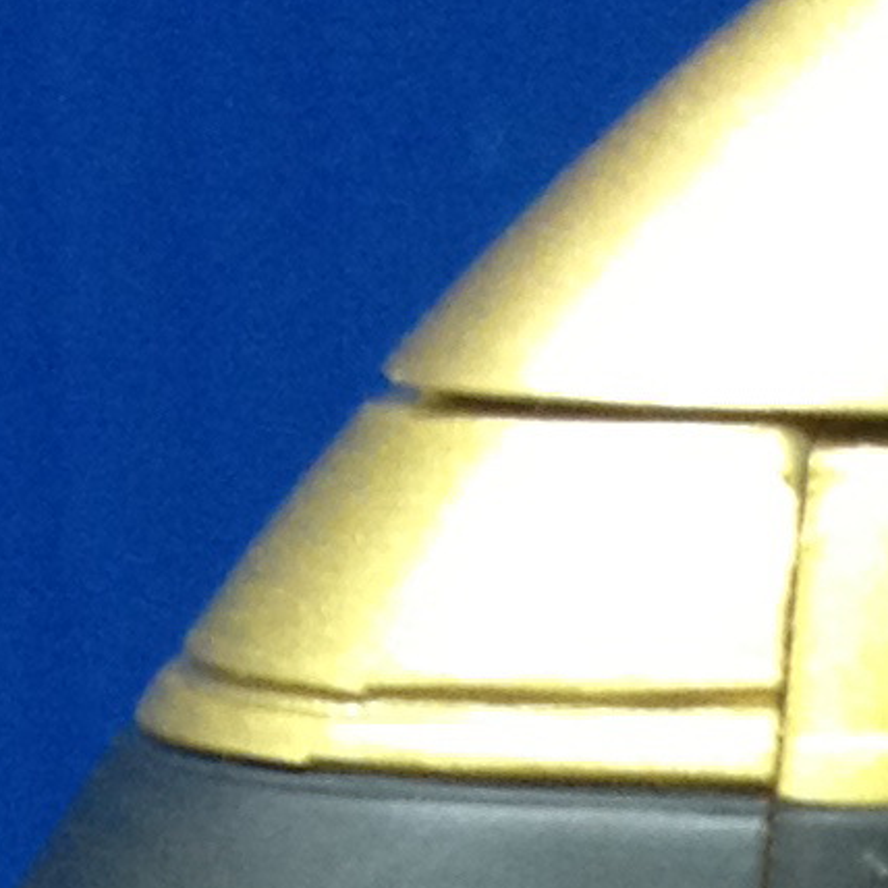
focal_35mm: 236
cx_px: 1116
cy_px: 2430
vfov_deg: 6.8
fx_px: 6849
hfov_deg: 7.3
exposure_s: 1/20
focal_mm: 4.28
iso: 100
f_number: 2.4
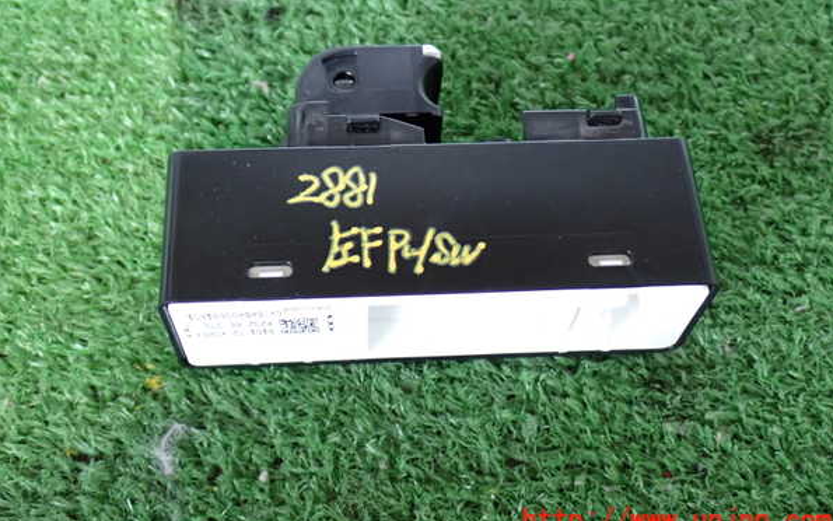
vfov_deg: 27.4
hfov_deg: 42.6
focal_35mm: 47
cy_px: 224
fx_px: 1067
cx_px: 419
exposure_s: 1/25
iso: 800
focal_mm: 7.84
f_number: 2.9
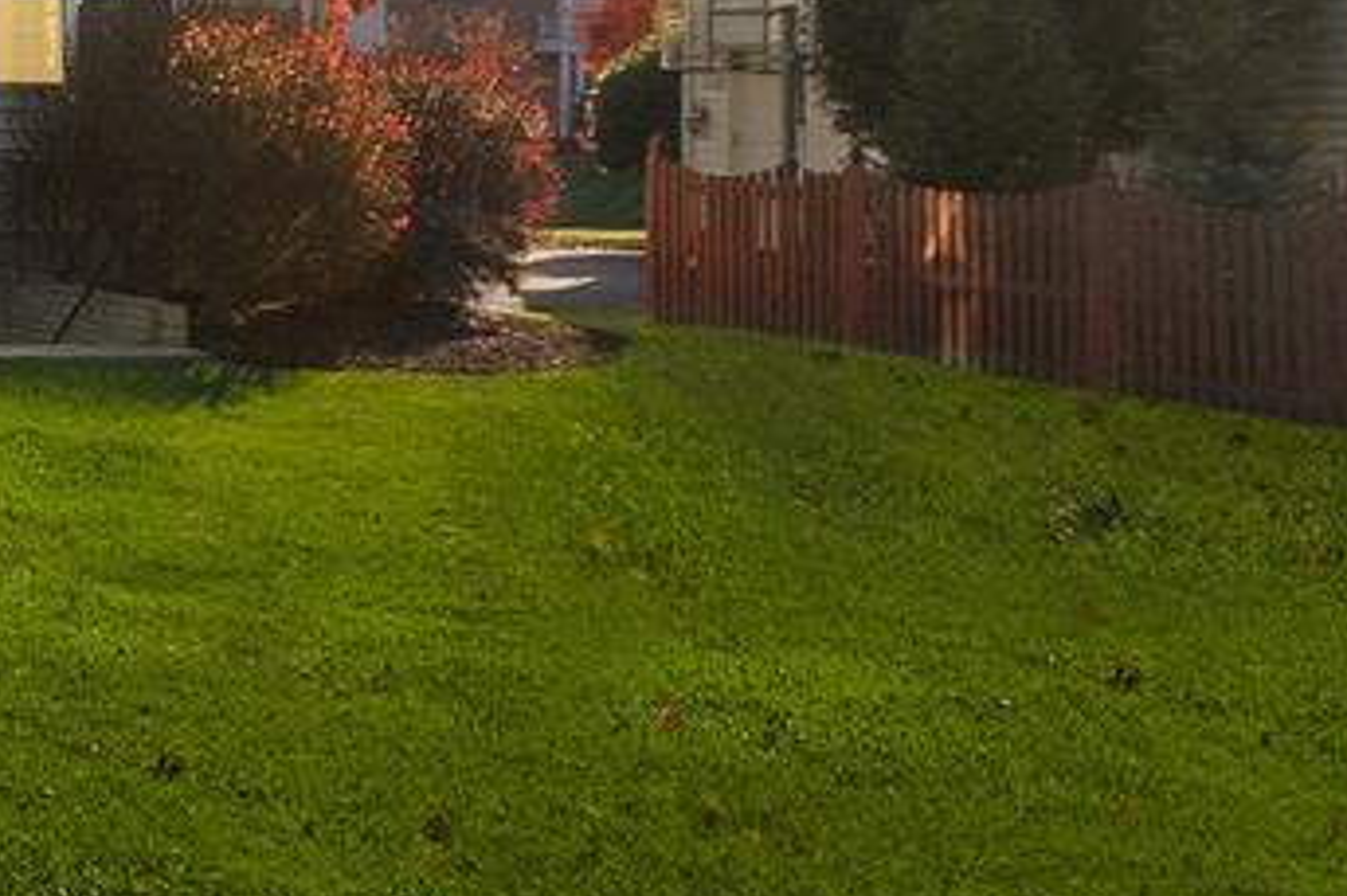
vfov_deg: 19.1
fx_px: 2506
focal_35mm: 67
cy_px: -205
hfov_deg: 22.4
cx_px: -865
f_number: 8
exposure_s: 1/160
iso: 640
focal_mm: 16
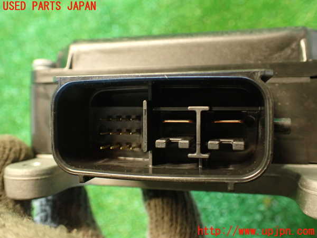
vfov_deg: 44.2
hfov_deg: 56.8
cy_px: 119
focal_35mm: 32
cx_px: 158
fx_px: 293
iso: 640
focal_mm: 5.79
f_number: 2.4
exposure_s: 1/30
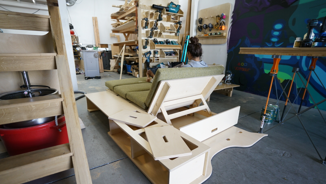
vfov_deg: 60.8
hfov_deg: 92.7
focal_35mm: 18
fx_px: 156
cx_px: 163
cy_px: 104
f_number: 2.8
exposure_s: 1/250
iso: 800
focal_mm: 17
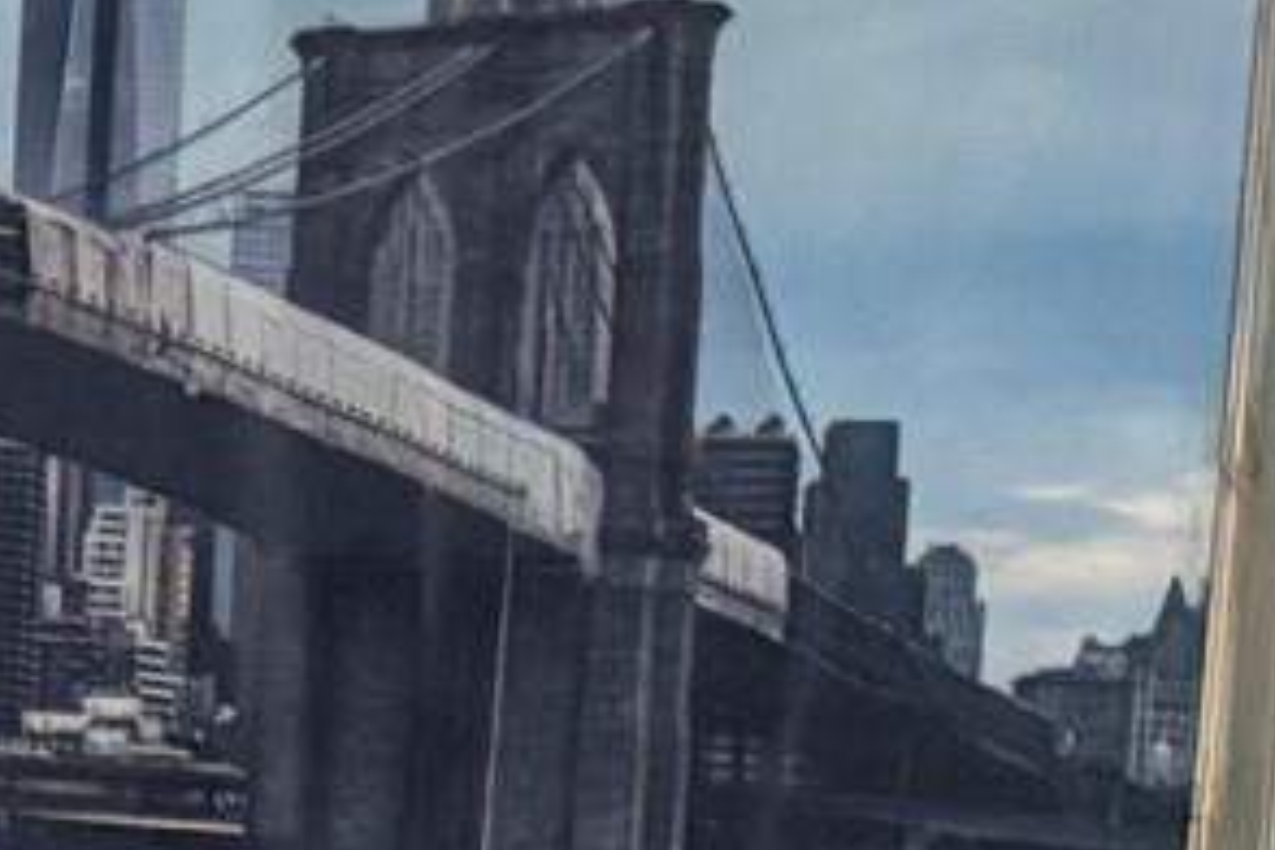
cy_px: 1444
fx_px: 6162
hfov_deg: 10.7
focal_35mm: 174
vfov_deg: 7.7
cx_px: -1401
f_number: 1.78
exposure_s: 1/36
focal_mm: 6.76
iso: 800
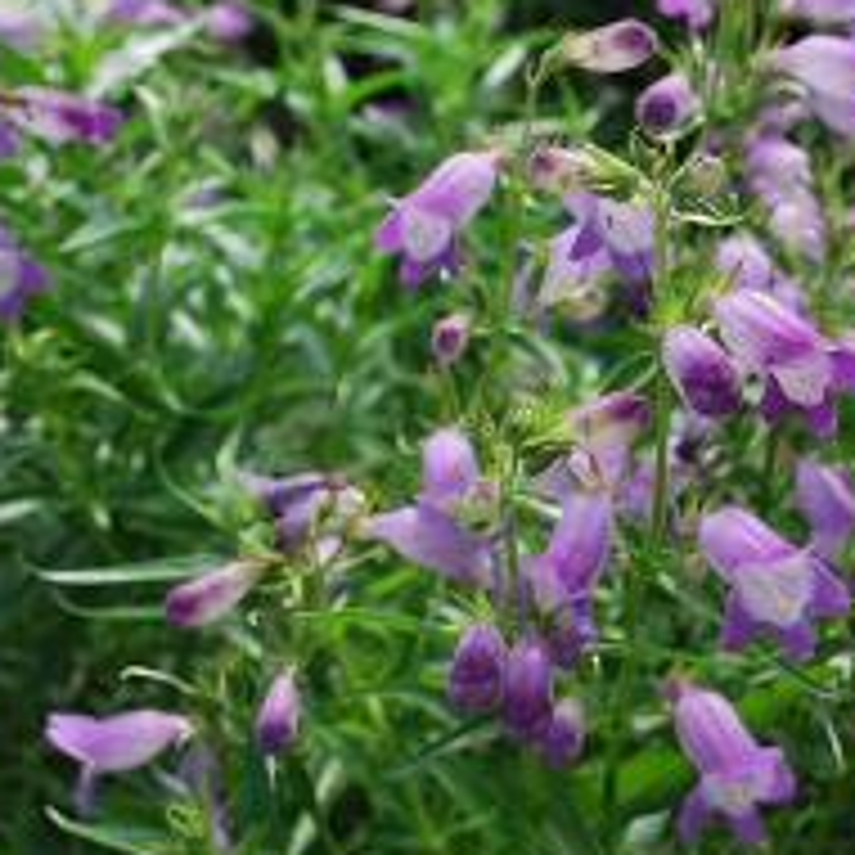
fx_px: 1956
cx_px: 598
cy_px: 436
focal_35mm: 70
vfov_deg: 24.7
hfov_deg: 24.5
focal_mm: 26
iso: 110
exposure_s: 1/60
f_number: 8
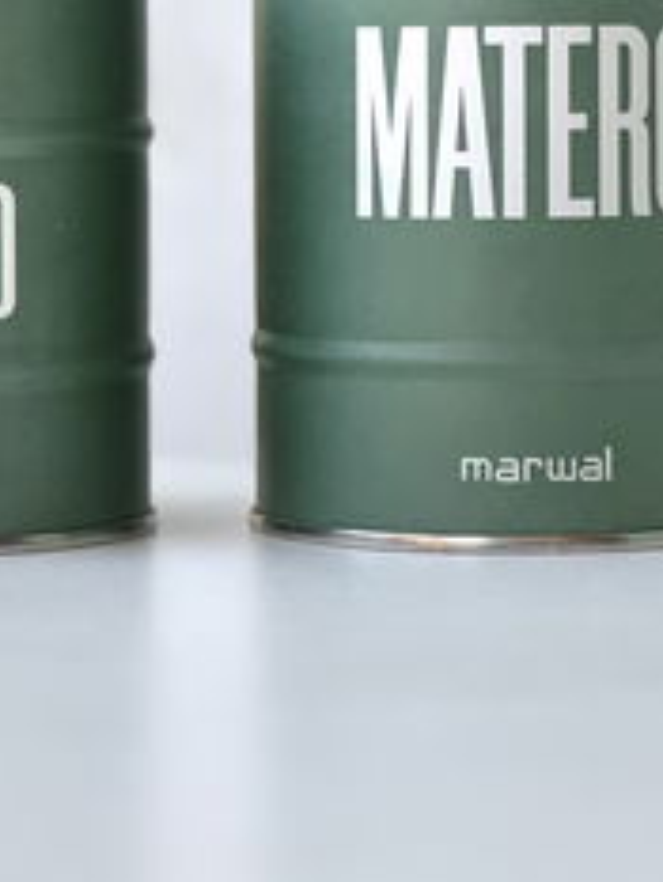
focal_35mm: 176
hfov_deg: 8.4
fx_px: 4490
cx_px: 174
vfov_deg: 11.1
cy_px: -85
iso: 64
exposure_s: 1/121
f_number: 2.8
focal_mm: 9
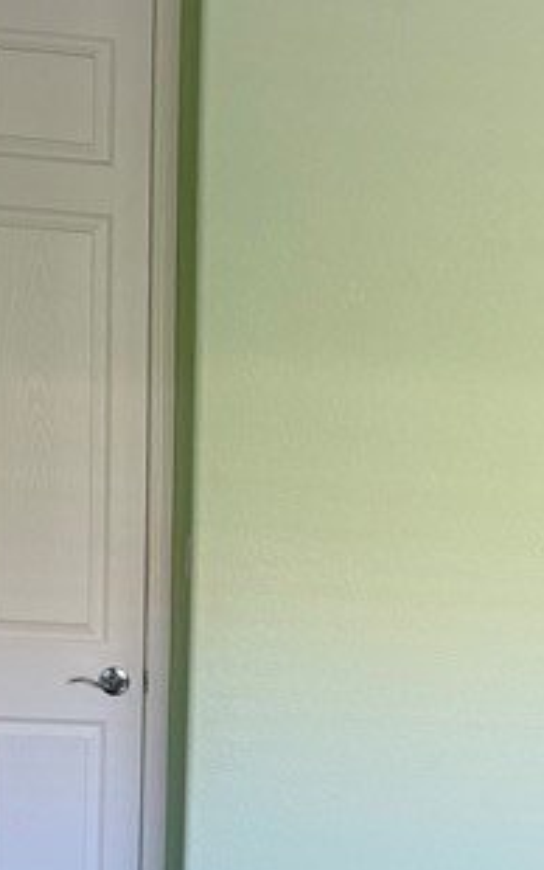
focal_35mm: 84
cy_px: 758
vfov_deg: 24.0
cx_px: 637
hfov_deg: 15.1
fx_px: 1991
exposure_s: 1/117
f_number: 1.78
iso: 200
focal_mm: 6.76
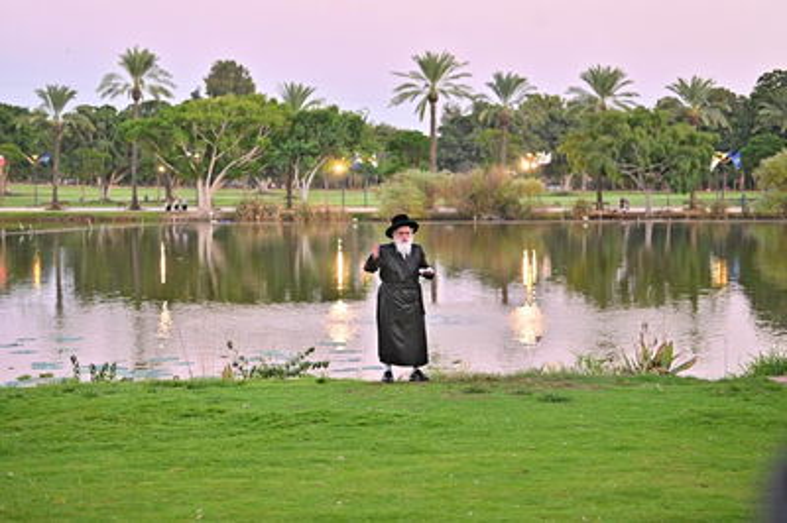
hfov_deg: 28.1
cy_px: 262
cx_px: 394
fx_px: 1573
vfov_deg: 18.9
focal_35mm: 72
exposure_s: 1/160
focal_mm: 72
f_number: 2.8
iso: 1250
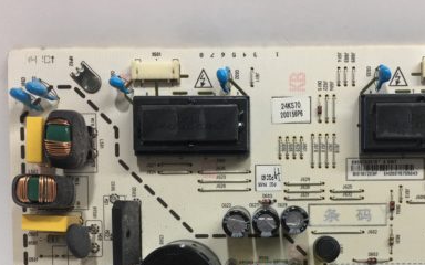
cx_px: 266
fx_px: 556
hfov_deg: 41.5
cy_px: 238
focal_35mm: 48
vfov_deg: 26.0
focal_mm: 4.15
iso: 25
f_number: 2.2
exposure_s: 1/30
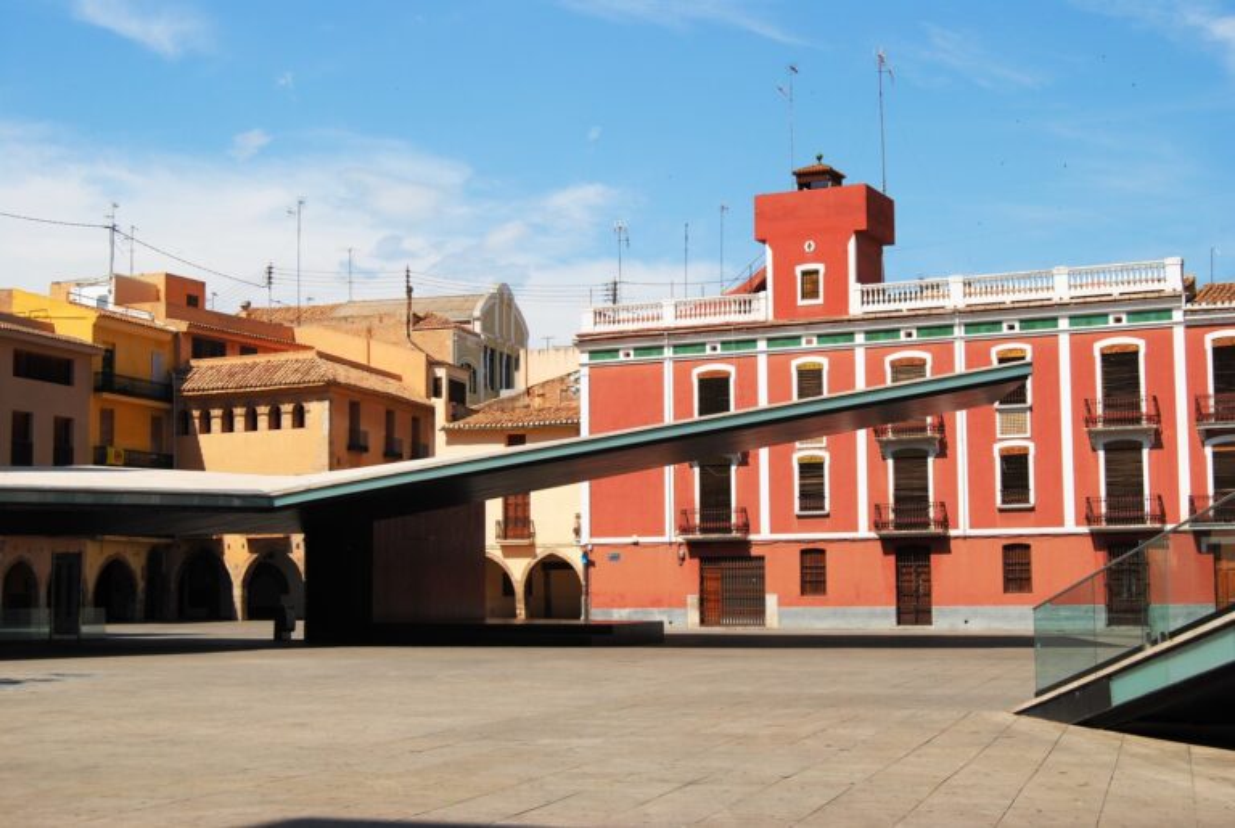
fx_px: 1804
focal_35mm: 52
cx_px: 618
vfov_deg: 25.9
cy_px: 414
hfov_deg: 37.8
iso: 100
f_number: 9
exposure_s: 1/320
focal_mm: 35
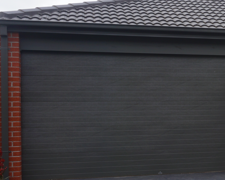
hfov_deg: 22.7
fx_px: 507
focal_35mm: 76
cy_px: 106
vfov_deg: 20.1
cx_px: 280
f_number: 13
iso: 100
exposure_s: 1/60
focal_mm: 21
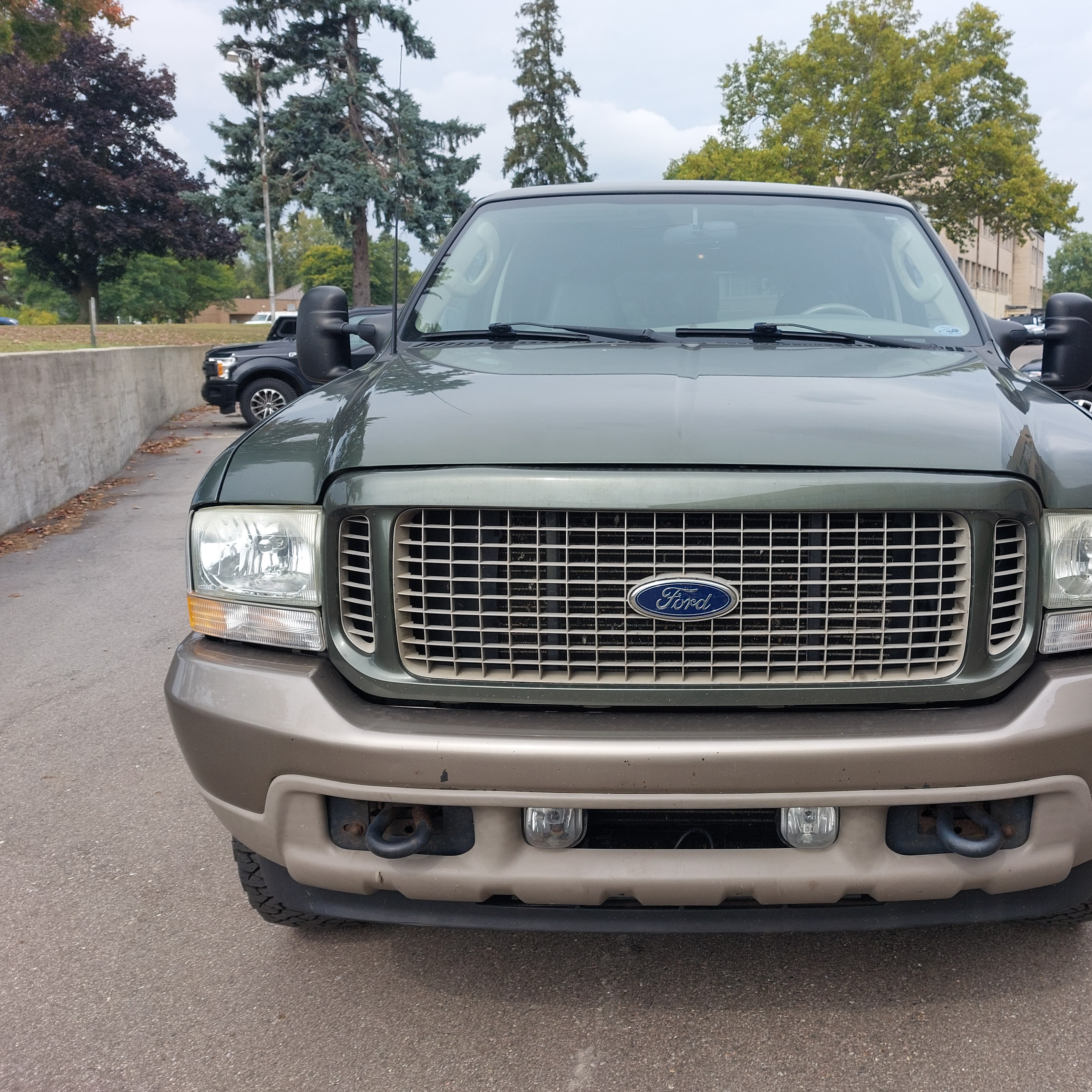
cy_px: 536
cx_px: 714
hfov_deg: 54.7
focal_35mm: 29
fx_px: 1035
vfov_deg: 55.6
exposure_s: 1/510
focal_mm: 5.23
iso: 25
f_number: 1.8
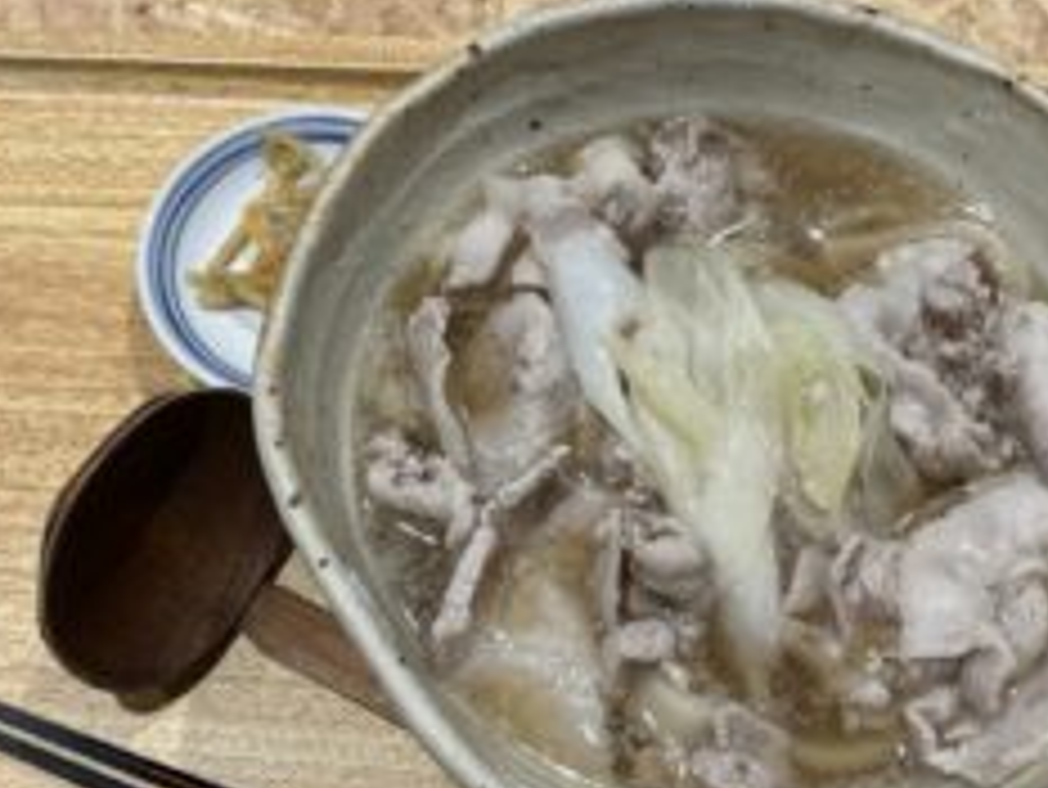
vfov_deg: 30.3
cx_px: 549
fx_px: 1454
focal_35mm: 48
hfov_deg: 39.6
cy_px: 360
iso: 64
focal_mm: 3.99
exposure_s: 1/100
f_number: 1.8
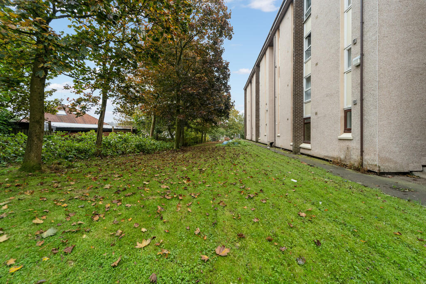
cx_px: 213
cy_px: 142
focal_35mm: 14
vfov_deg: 81.2
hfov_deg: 104.2
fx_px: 166
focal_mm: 14
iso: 400
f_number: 5.6
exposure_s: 1/125
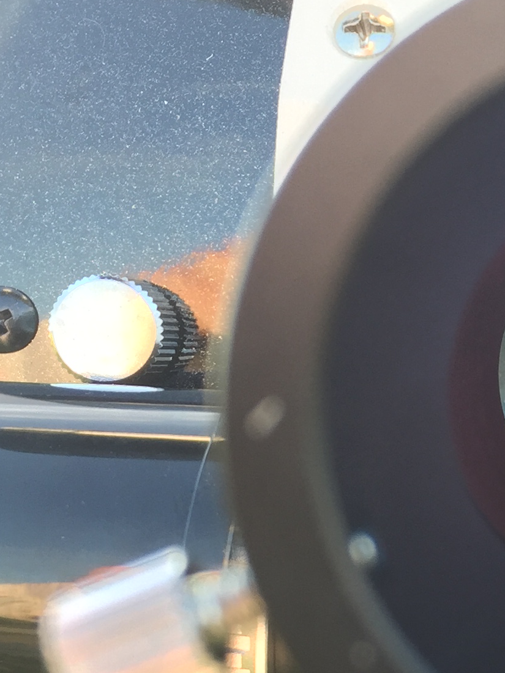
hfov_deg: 16.1
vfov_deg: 22.6
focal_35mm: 86
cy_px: 487
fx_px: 1674
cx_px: 679
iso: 32
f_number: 2.2
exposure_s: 1/50
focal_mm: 4.15
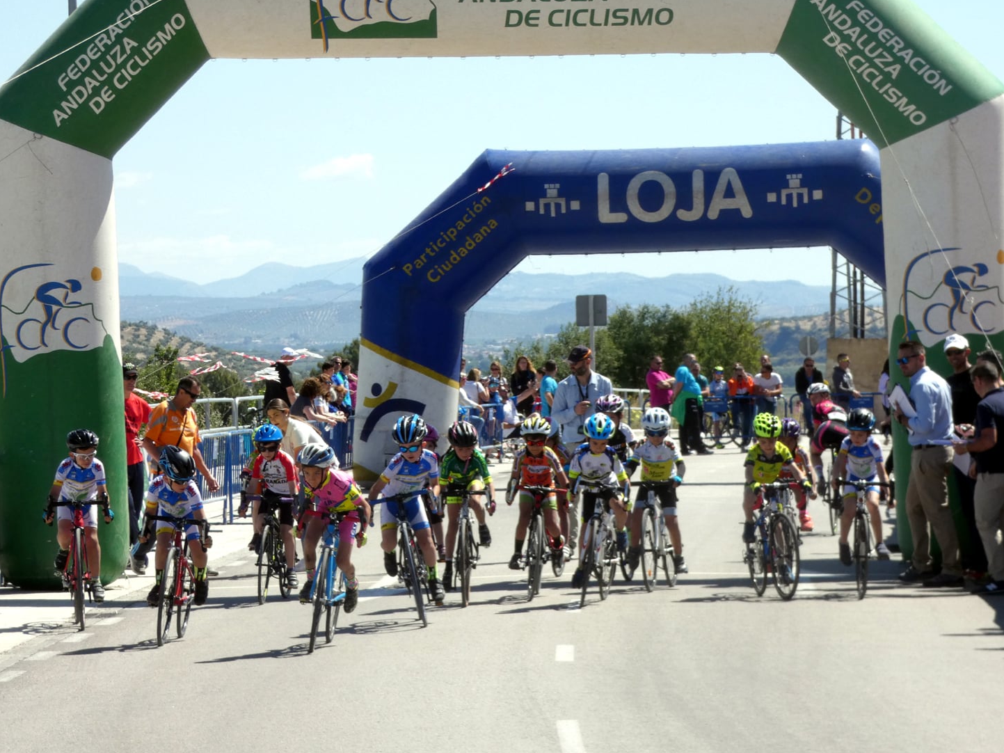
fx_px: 5191
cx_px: 524
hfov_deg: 11.0
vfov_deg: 8.3
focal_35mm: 179
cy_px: 364
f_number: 5.4
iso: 80
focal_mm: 29.5
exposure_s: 1/500
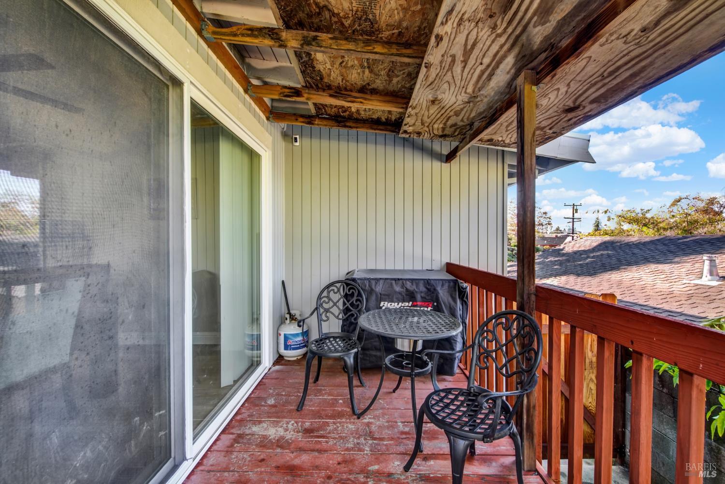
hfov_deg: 104.2
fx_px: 282
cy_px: 242
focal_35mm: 14
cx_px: 362
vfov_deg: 81.3
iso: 100
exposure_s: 1/4
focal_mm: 14
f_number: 14
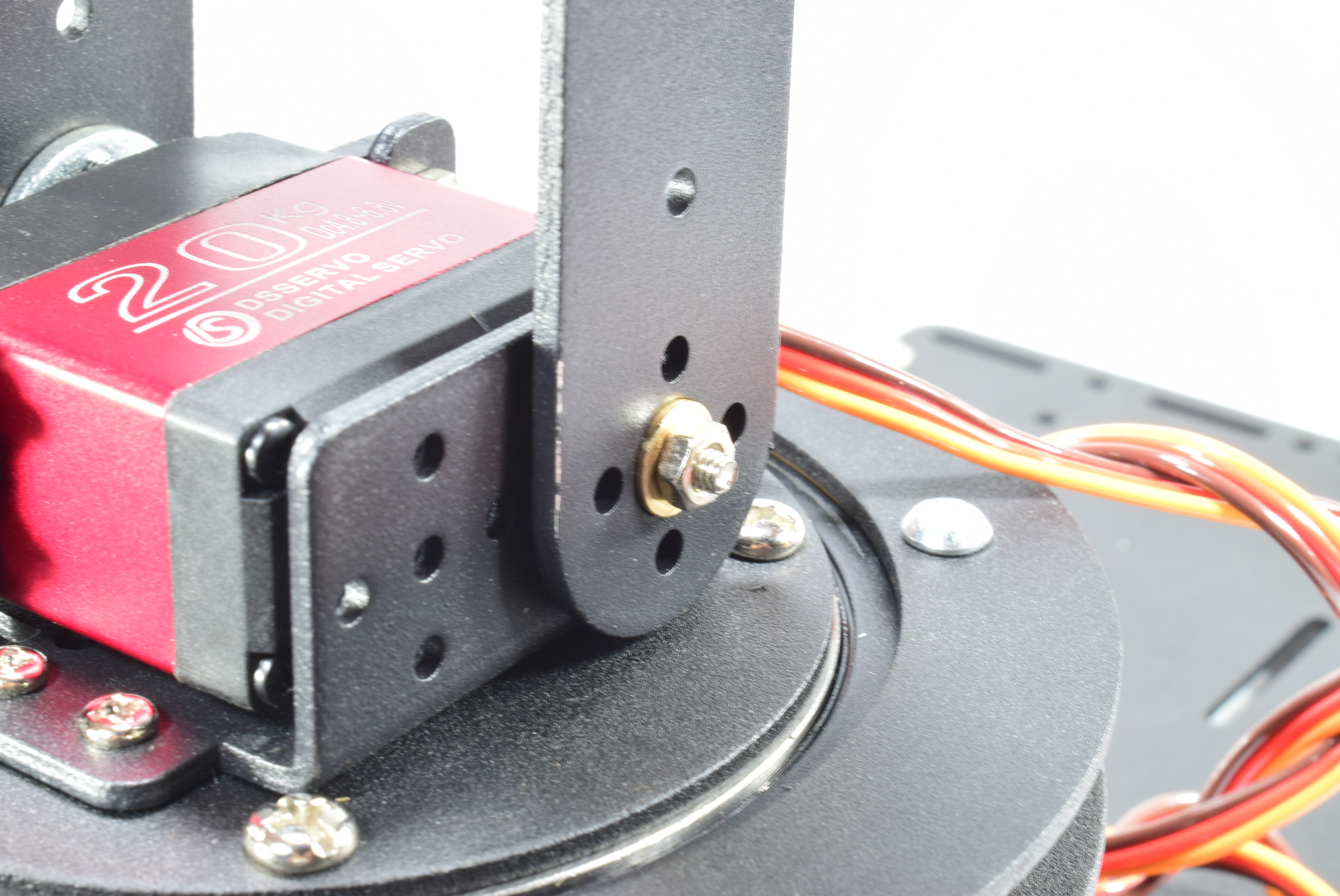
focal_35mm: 82
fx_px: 3073
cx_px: 670
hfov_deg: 24.6
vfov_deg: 16.6
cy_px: 448
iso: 400
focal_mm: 55
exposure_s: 1/2.5
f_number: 29
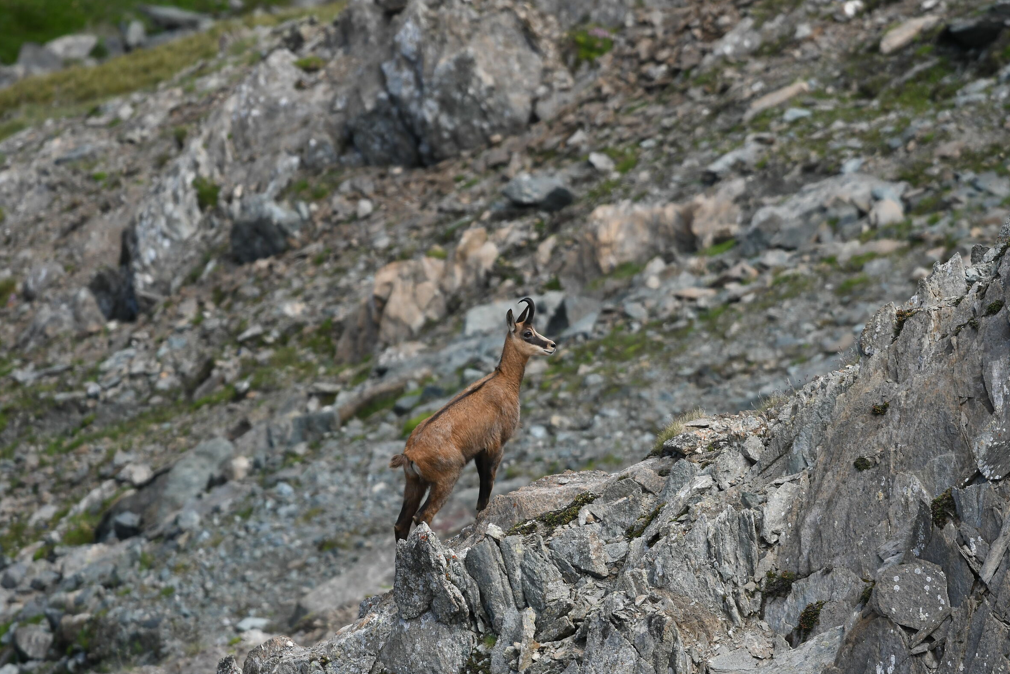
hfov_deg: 2.7
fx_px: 21462
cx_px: 514
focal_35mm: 765
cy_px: 343
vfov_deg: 1.8
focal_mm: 500
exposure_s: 1/1250
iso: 560
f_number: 6.3
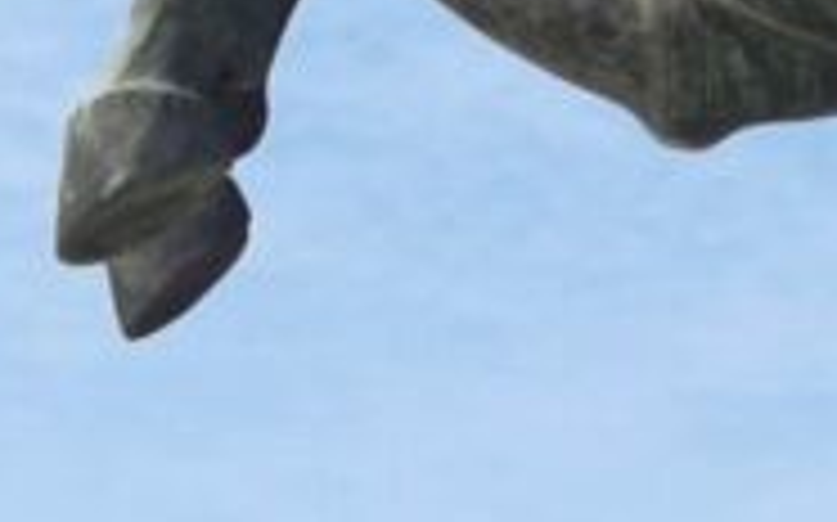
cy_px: -270
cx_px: 1498
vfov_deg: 5.4
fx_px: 5517
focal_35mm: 242
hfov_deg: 8.4
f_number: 1.6
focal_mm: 5.56
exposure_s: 1/2551
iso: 50
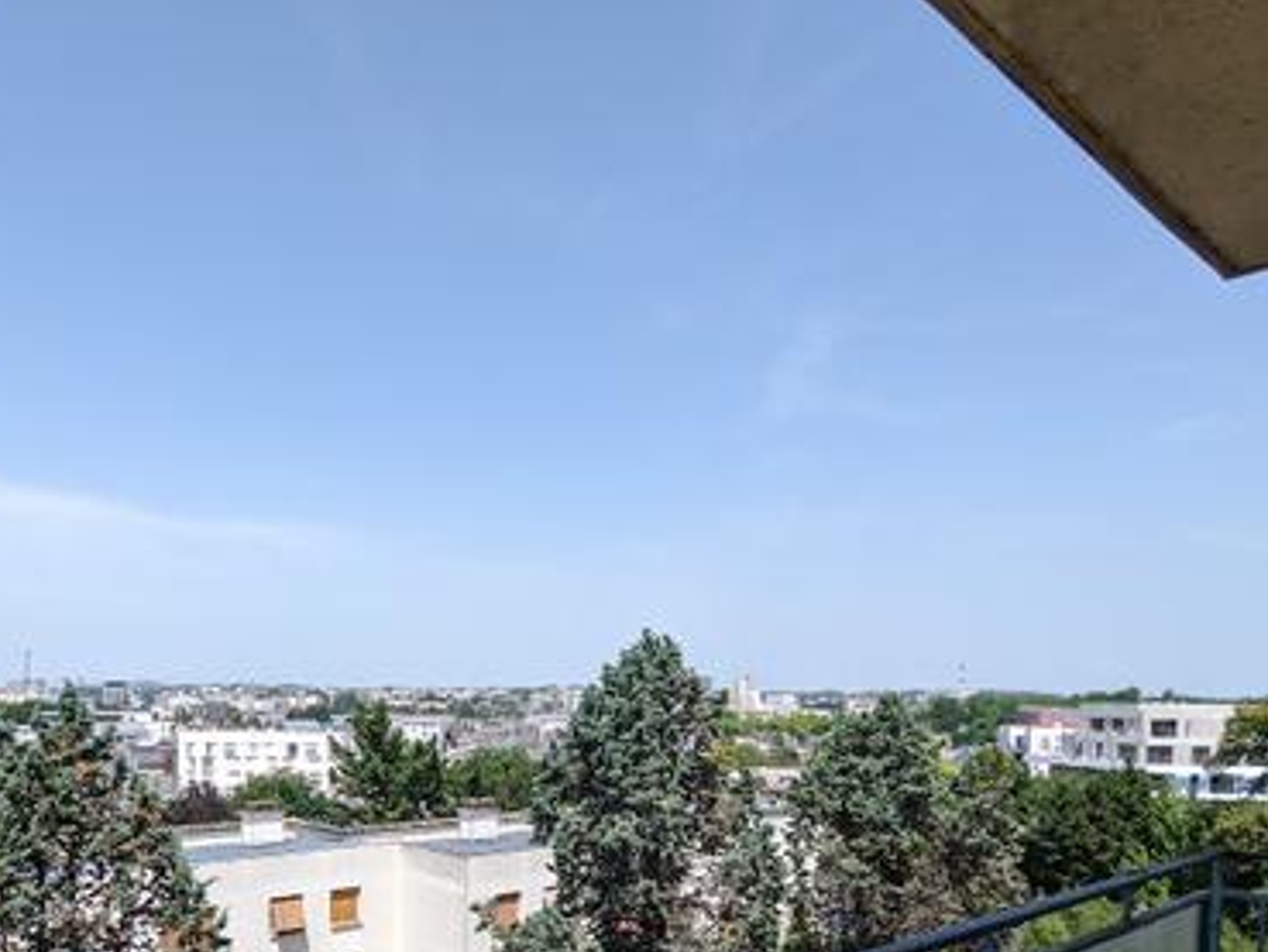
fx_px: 953
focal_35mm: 26
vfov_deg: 50.3
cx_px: 543
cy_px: 746
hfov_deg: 67.0
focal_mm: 2.35
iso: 62
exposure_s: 1/1499
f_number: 2.2
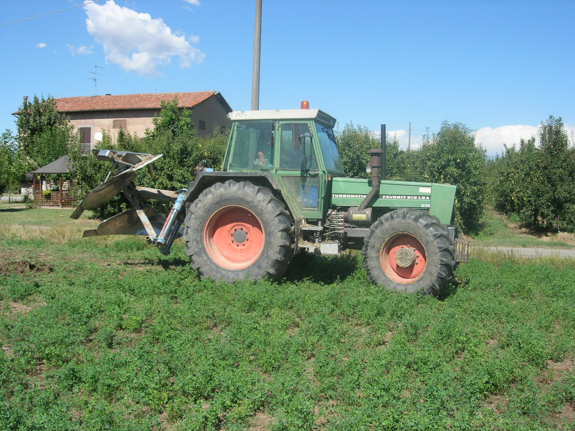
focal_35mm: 38
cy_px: 216
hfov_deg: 49.0
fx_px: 631
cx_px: 288
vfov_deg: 37.7
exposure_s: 1/485
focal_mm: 7.8
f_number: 4.8
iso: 64
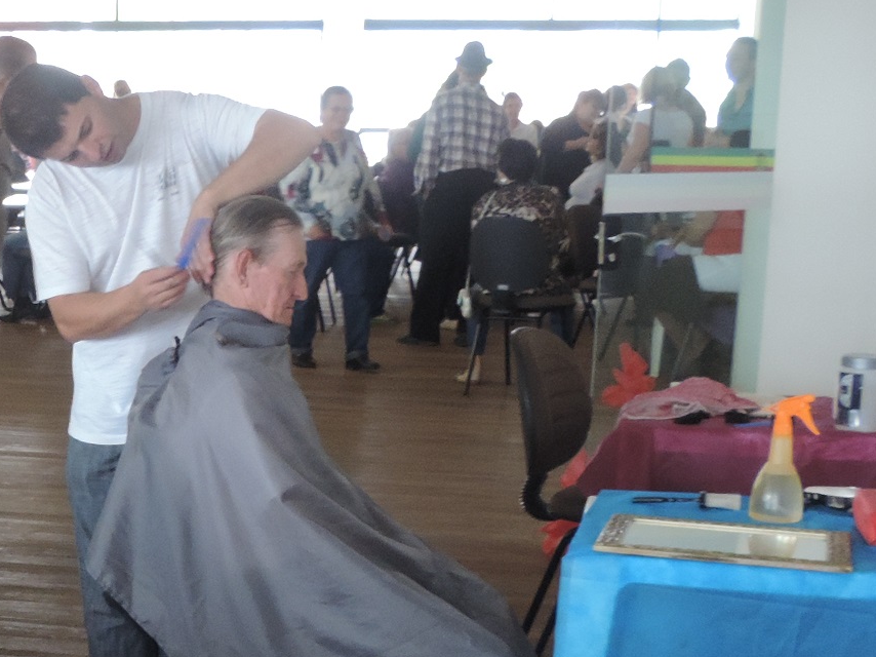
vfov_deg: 16.9
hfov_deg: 21.4
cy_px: 601
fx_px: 2176
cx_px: -128
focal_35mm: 86
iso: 280
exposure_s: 1/30
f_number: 3.1
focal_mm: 5.3
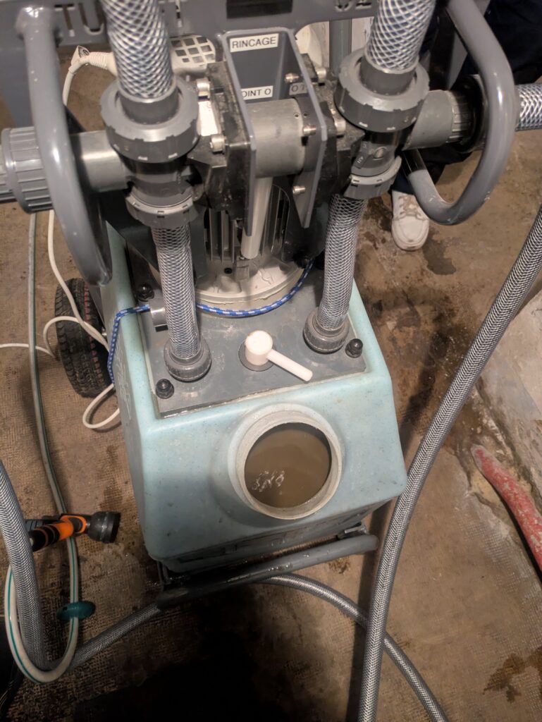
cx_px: 271
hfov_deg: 54.9
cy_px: 361
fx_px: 521
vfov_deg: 69.4
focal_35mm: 25
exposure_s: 1/25
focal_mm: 5.43
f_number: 1.89
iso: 761
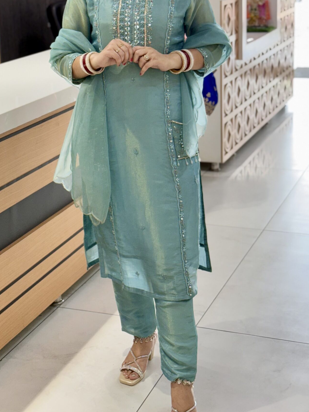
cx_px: 114
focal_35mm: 72
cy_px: 134
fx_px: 857
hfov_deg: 20.4
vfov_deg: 26.9
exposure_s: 1/100
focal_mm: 6.76
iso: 64
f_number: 1.78
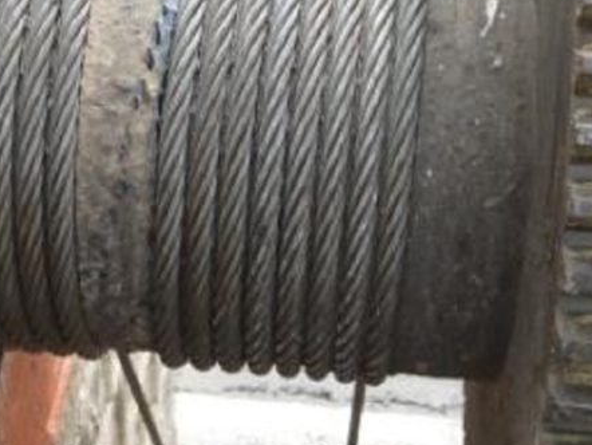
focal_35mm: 92
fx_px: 1574
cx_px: 218
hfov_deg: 21.2
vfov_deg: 15.9
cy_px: 76
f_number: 3.9
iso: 80
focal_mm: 9.5
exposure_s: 1/160
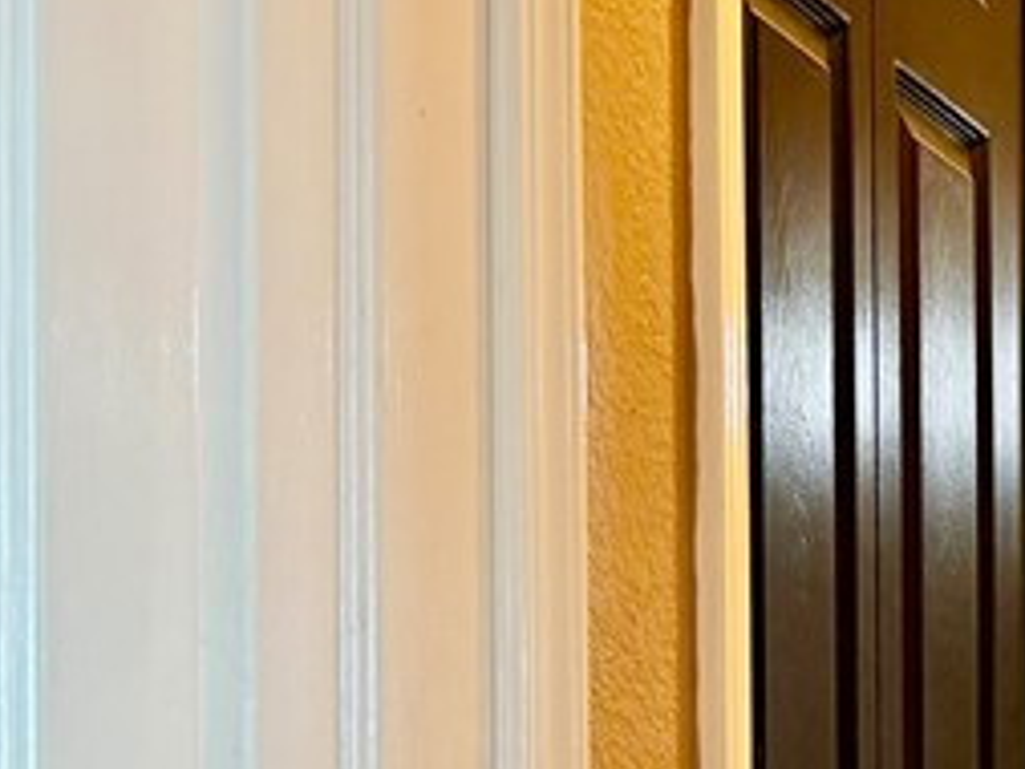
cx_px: 1560
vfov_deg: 15.0
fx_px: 2874
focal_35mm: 97
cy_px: 799
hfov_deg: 18.0
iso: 250
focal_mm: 6.76
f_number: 1.78
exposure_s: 1/60
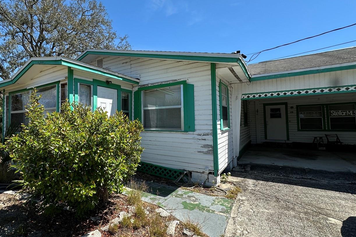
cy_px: 113
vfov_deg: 64.5
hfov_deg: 84.6
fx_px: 188
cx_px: 126
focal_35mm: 19
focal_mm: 2.22
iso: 50
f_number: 2.2
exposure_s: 1/1114
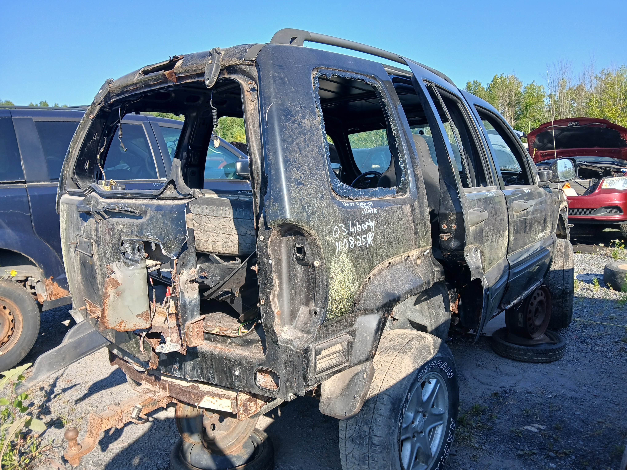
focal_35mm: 26
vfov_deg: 53.1
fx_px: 471
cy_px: 235
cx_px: 314
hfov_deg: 67.3
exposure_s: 1/233
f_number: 1.8
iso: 20
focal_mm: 3.98
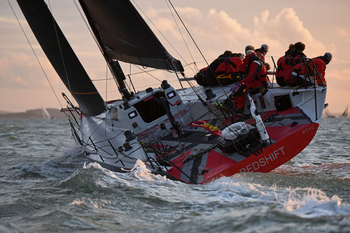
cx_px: 175
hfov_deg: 13.7
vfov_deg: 9.1
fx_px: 1458
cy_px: 116
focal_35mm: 150
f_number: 2.8
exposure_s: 1/1600
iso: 800
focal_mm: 150
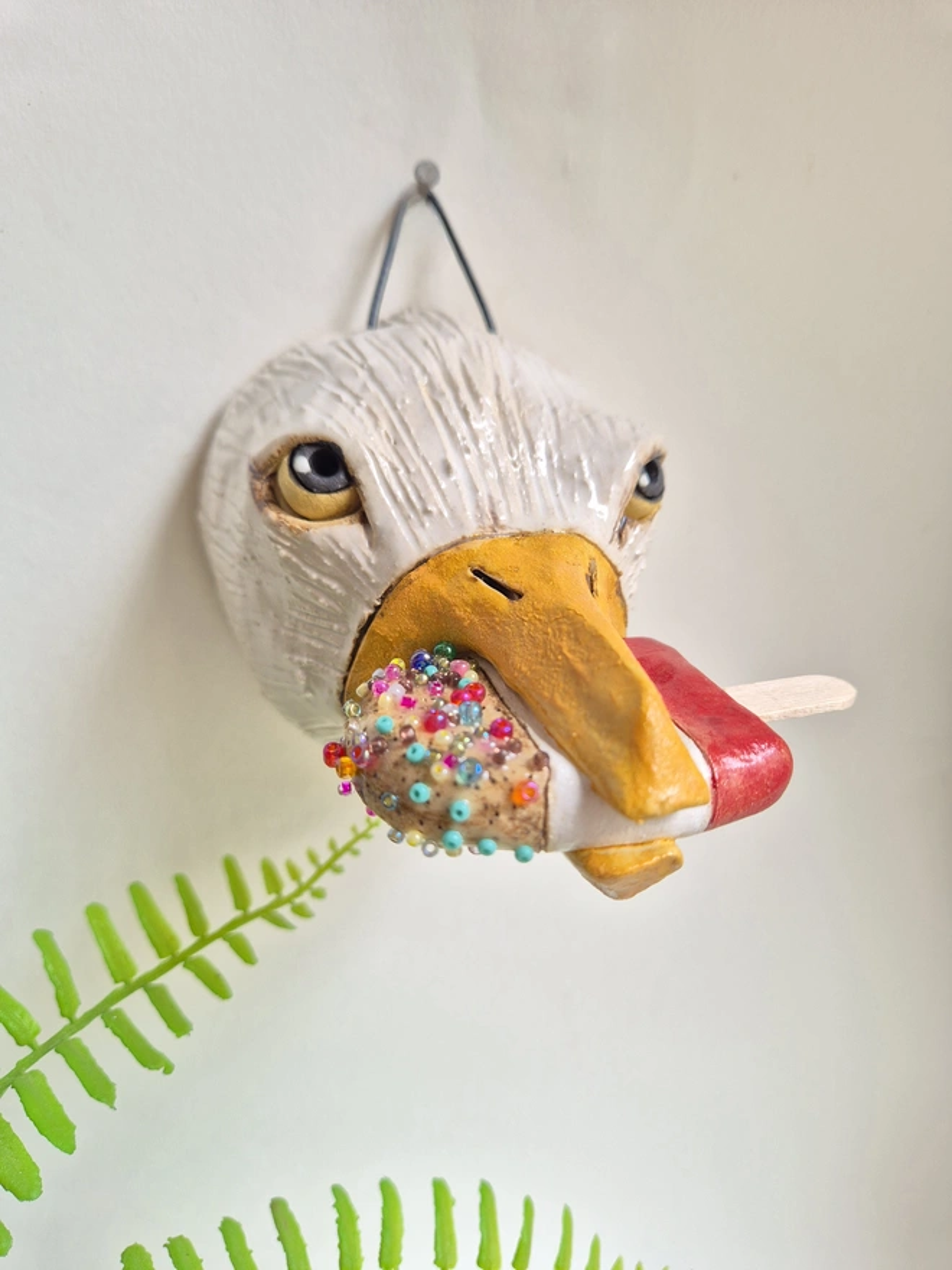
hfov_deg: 58.9
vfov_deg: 73.9
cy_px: 635
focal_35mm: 23
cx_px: 476
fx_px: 843
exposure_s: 1/100
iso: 64
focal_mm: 5.4
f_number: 1.8
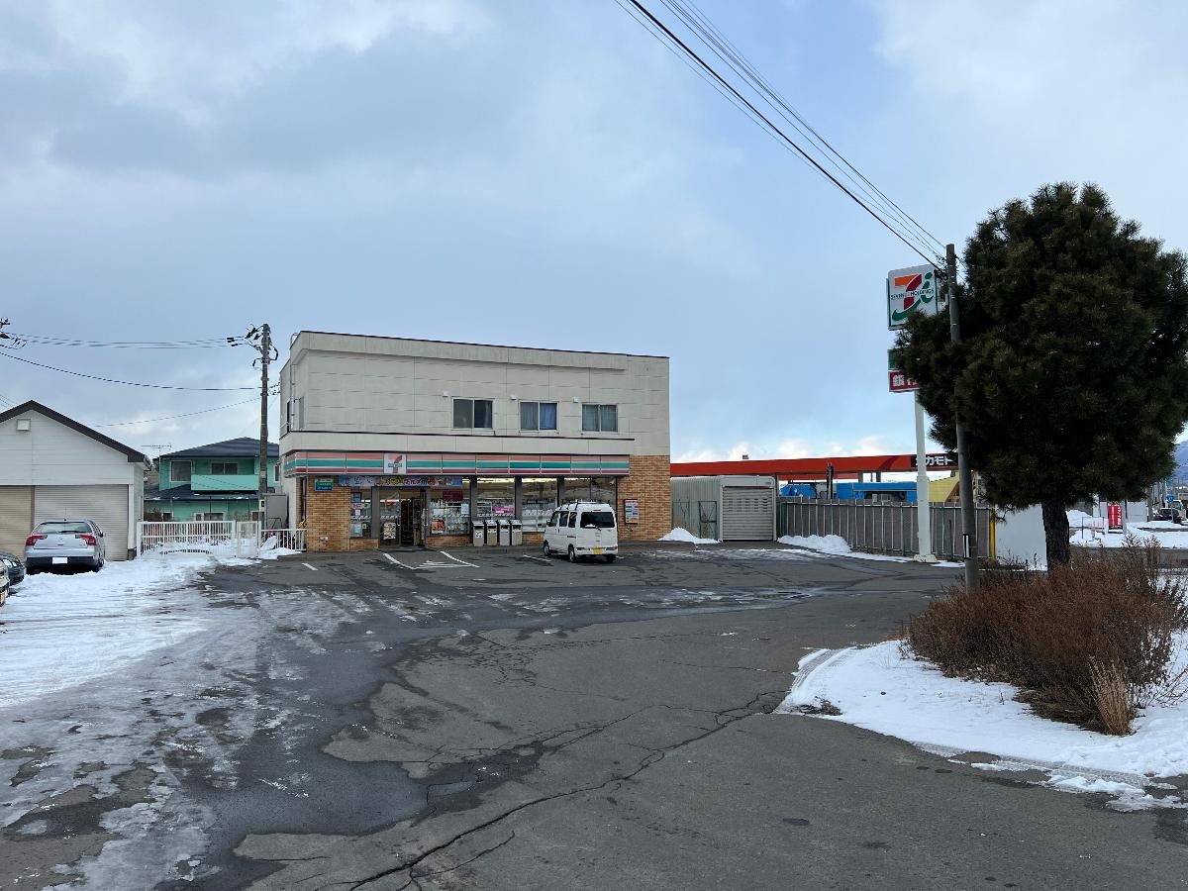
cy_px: 446
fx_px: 892
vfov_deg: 53.1
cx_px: 594
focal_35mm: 26
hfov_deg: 67.3
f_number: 1.5
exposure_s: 1/1698
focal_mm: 5.7
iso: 50
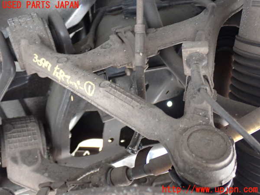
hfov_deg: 40.4
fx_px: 353
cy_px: 98
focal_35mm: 47
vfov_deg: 30.9
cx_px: 130
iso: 800
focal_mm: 8.4
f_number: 3.1
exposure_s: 1/20
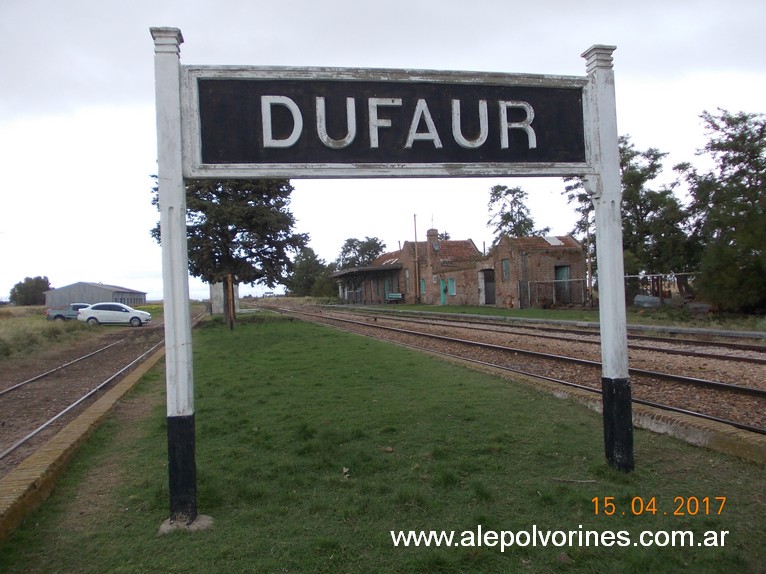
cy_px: 287
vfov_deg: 49.7
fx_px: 619
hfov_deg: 63.5
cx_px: 383
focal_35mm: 28
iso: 80
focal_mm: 4
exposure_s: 1/200
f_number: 2.7
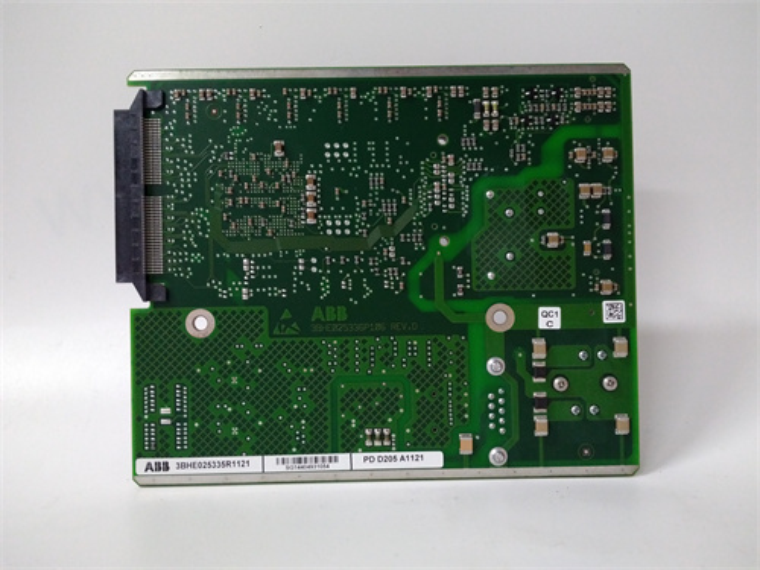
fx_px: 593
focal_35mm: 27
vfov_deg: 51.4
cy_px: 285
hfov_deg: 65.3
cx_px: 380
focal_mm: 3.79
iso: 636
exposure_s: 1/33
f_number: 2
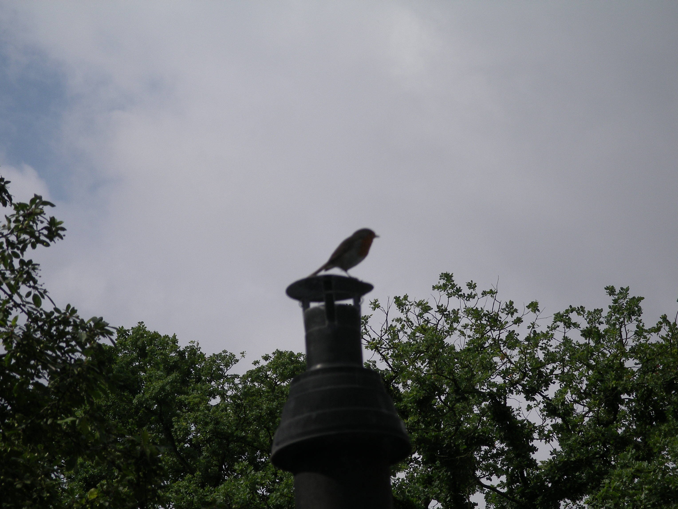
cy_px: 254
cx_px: 339
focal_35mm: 187
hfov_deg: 10.6
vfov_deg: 8.0
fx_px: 3665
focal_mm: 39
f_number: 7.2
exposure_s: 1/500
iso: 80
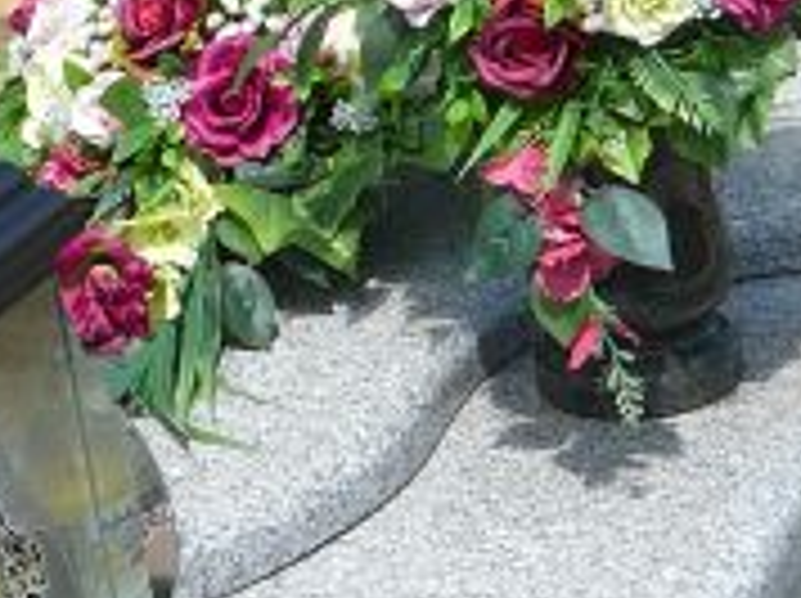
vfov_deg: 11.7
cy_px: 121
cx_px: 266
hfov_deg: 15.6
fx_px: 2912
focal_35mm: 126
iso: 80
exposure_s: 1/500
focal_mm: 5.2
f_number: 5
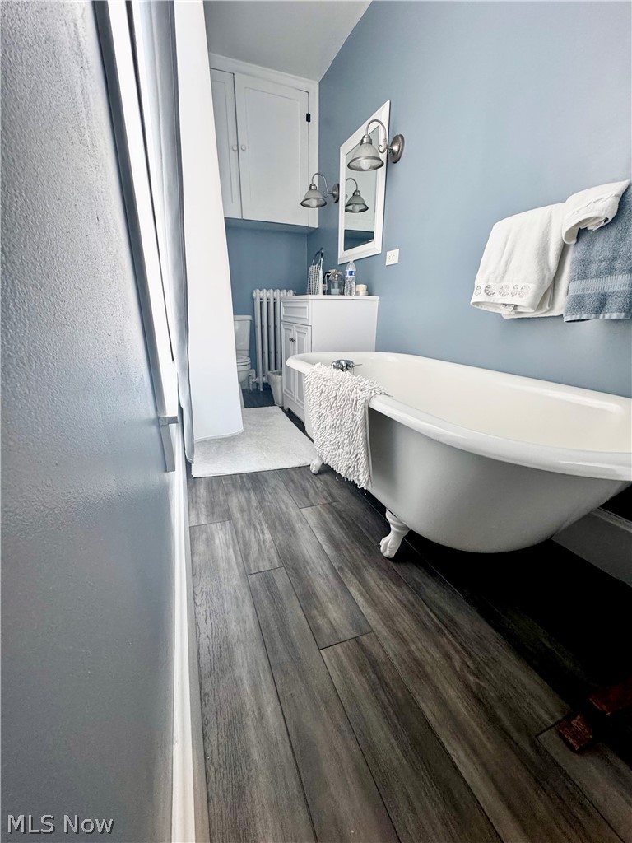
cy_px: 422
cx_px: 316
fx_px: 341
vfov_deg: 102.1
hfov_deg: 85.7
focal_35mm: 14
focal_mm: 2.22
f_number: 2.2
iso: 320
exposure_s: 1/60
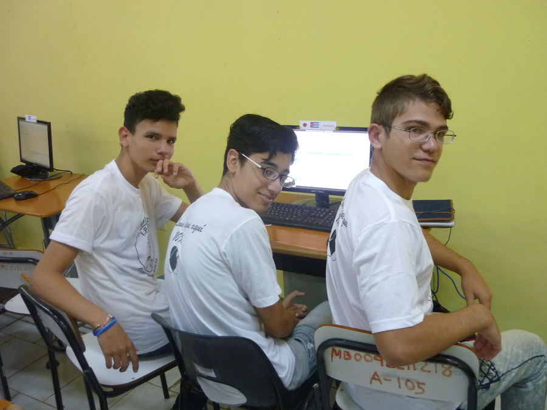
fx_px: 521
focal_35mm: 33
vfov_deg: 42.9
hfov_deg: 55.4
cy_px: 205
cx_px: 274
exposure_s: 1/20
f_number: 2.8
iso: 400
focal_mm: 5.5
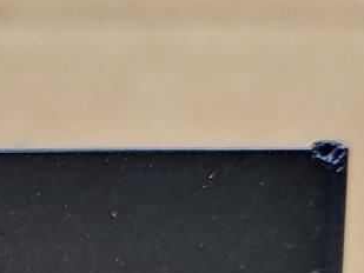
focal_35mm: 121
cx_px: -137
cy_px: 464
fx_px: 1273
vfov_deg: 11.5
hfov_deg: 15.3
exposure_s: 1/60
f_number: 1.8
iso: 50
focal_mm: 4.36
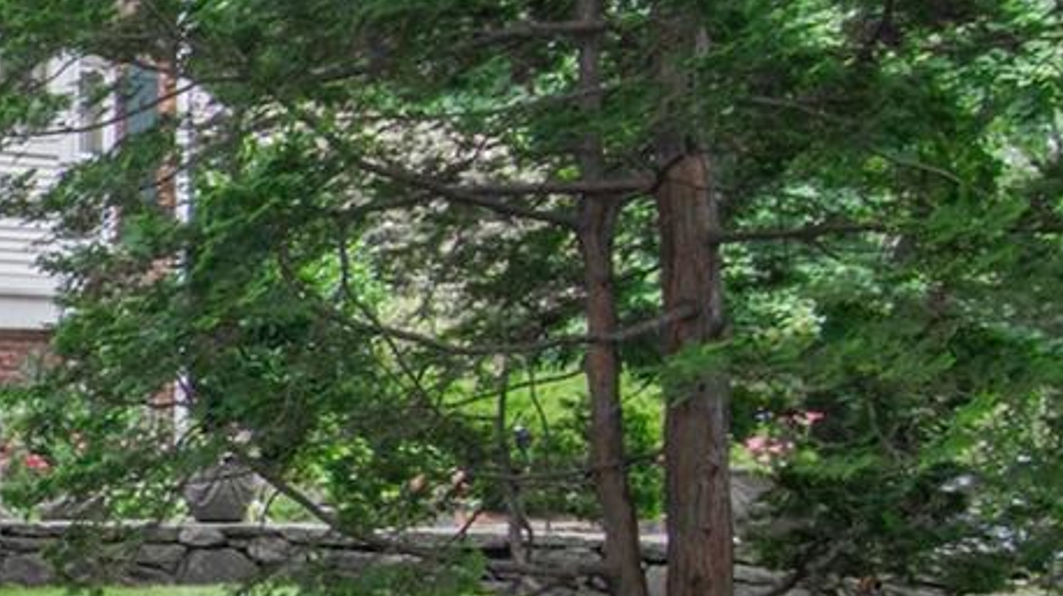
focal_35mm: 77
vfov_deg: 15.6
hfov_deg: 19.9
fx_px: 2179
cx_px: -863
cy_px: 305
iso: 640
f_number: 11
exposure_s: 1/80
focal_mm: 11
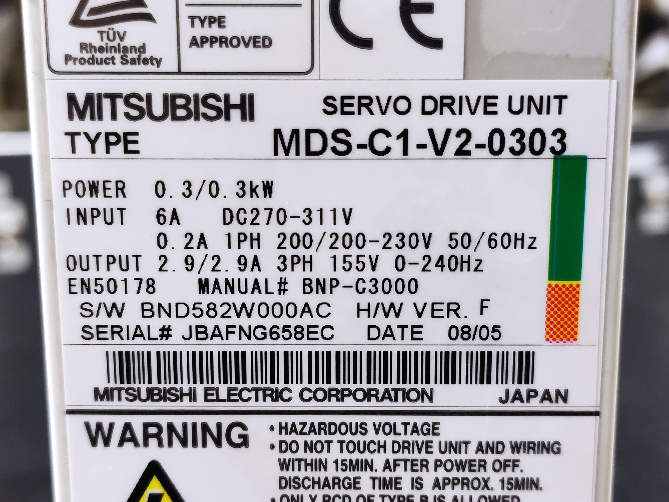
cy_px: 251
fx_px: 1005
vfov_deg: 28.0
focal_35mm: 52
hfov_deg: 36.8
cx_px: 334
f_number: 1.75
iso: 1545
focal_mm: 4.77
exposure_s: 1/33
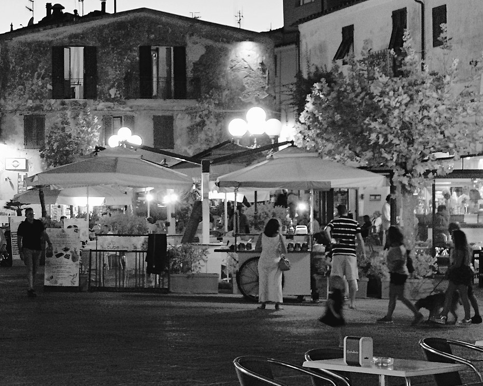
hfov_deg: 20.0
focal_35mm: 88
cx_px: -137
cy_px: 157
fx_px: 1258
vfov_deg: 17.5
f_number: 5.6
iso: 3200
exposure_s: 1/26
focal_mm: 24.3
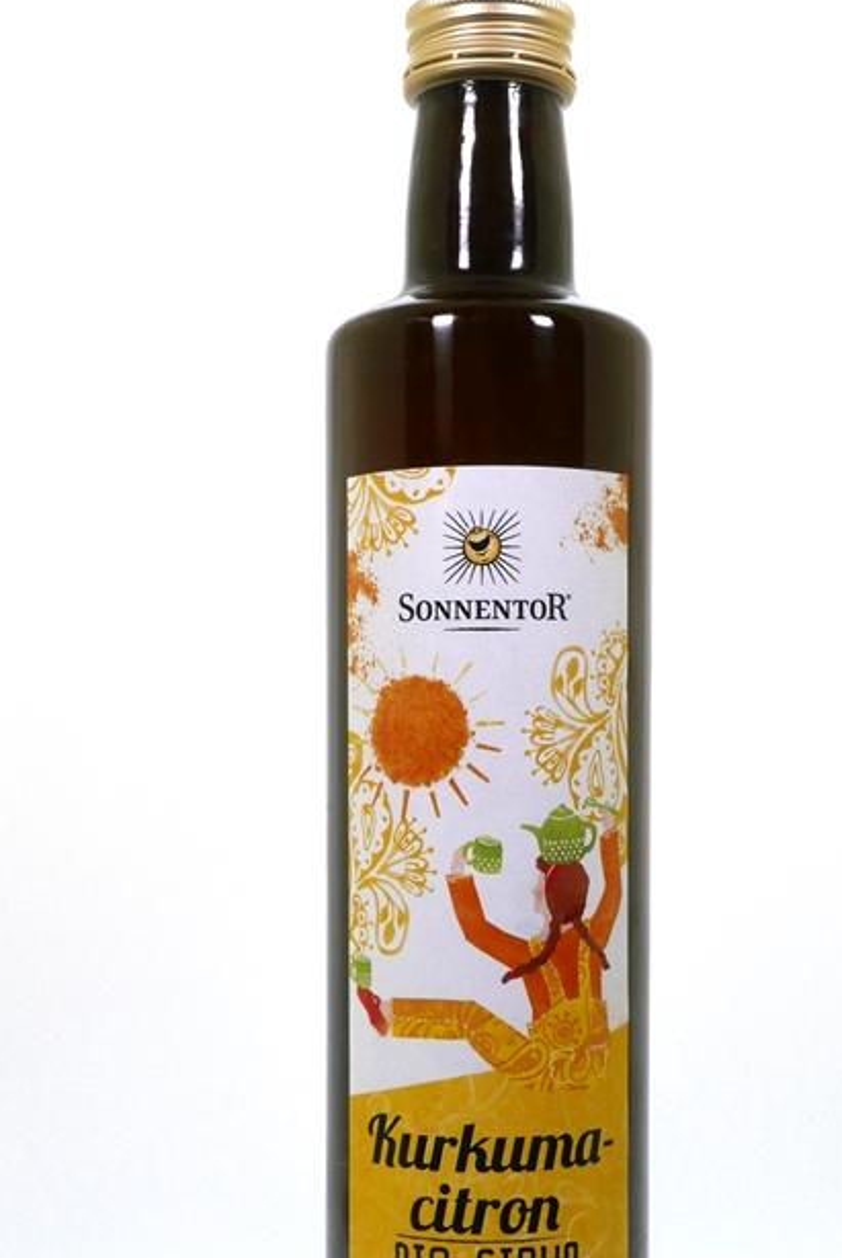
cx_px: 482
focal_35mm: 56
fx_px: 1959
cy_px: 783
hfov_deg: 24.2
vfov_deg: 35.4
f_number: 16
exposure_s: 1/60
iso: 800
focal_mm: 19.3
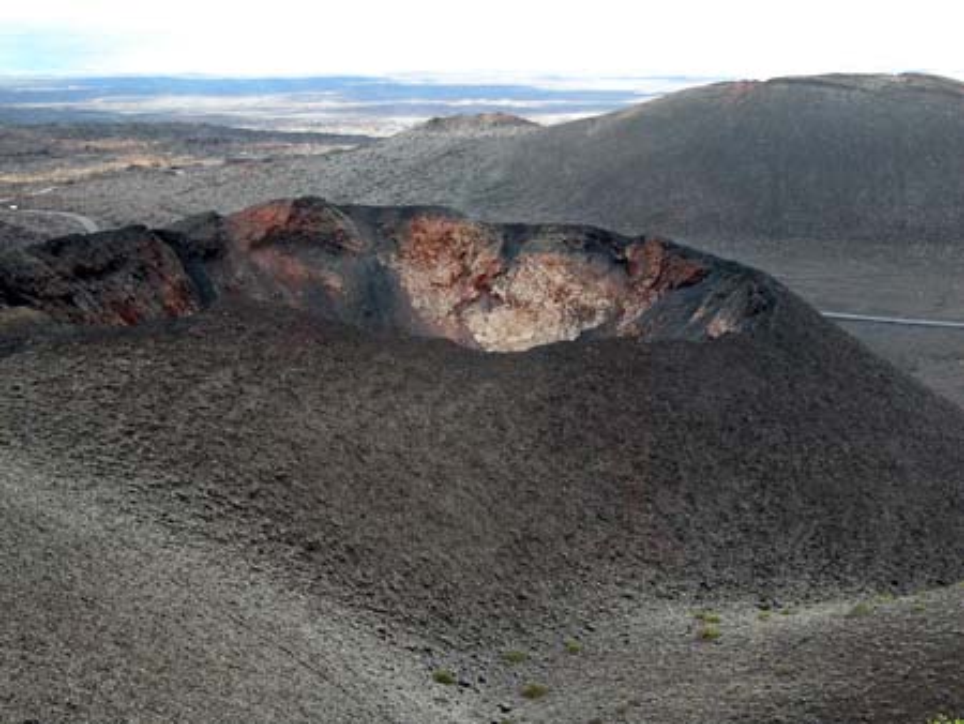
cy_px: 362
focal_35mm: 77
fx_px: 2145
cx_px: 482
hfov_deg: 25.3
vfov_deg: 19.2
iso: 100
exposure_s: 1/112
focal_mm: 19.9
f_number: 4.3
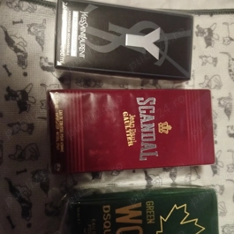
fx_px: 245
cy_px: 131
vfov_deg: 51.0
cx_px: 125
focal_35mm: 32
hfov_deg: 51.1
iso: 1000
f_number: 1.7
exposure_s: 1/17
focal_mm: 5.31
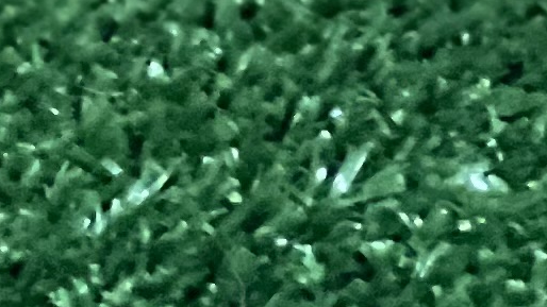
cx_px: -305
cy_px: -1298
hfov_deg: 3.3
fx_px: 9543
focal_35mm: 658
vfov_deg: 1.8
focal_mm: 9
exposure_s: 1/40
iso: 400
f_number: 2.8
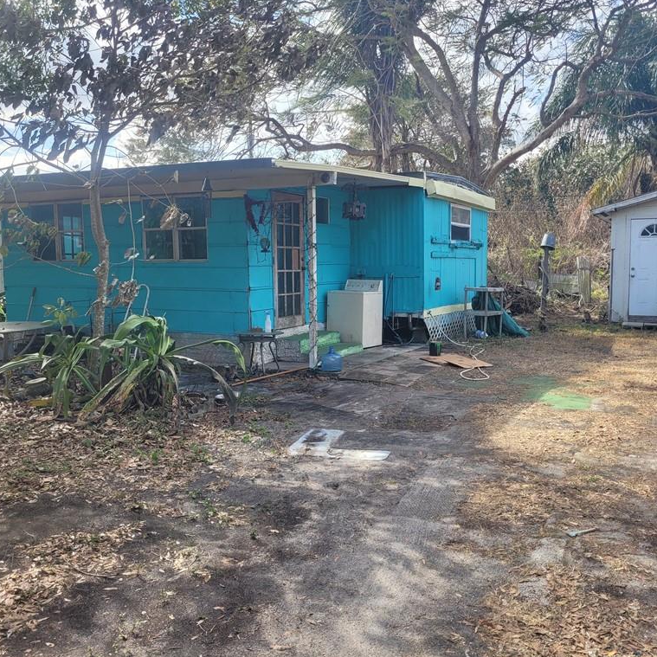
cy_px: 329
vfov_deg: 52.5
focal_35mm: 31
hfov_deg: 52.4
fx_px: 666
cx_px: 368
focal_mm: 5.4
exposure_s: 1/816
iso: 40
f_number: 1.8
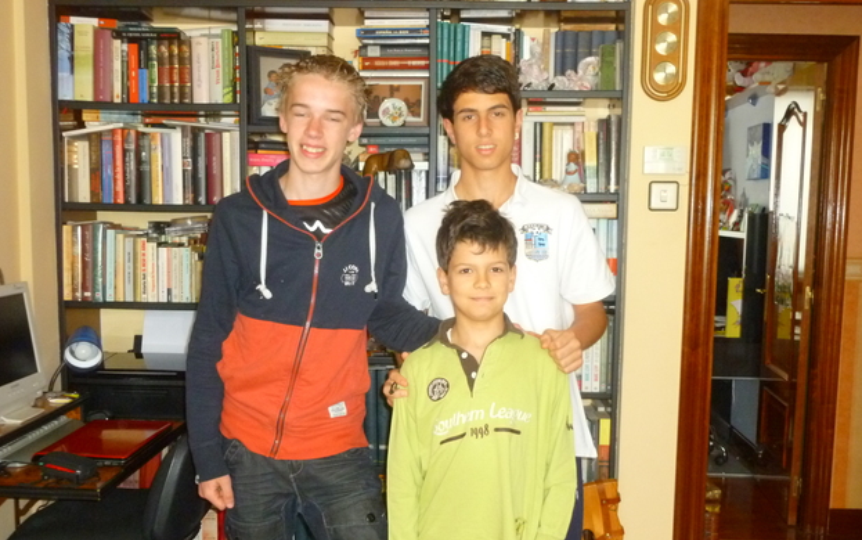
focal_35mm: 37
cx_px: 434
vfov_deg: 34.3
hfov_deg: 52.7
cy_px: 327
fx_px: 870
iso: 400
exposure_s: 1/60
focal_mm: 6.1
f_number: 3.6
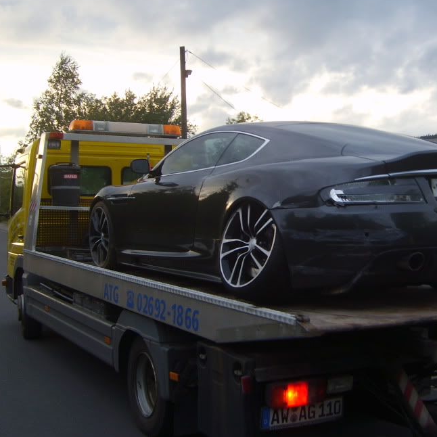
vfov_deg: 34.6
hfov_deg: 34.5
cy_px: 196
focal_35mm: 49
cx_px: 267
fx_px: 700
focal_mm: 5.8
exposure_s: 1/90
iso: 50
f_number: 2.8
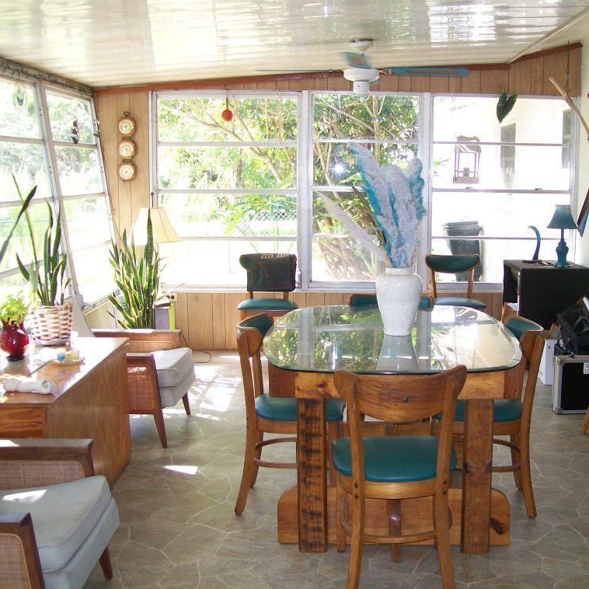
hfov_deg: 38.9
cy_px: 294
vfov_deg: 39.2
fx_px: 828
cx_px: 370
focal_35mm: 43
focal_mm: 6
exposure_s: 1/106
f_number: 2.7
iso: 140
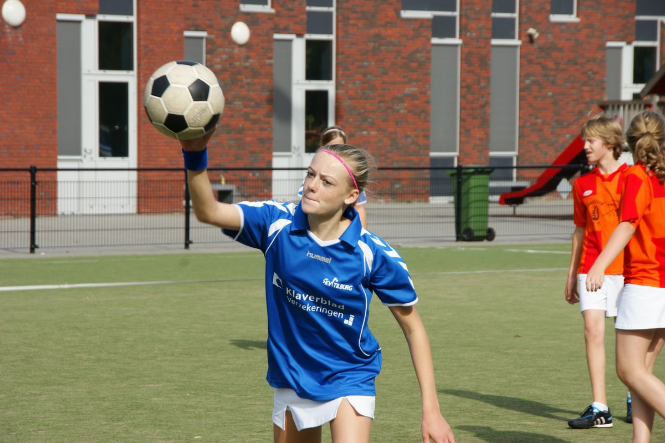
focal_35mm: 202
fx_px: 3739
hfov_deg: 10.2
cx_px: 332
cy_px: 222
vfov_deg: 6.8
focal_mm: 135
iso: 200
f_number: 10
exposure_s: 1/400
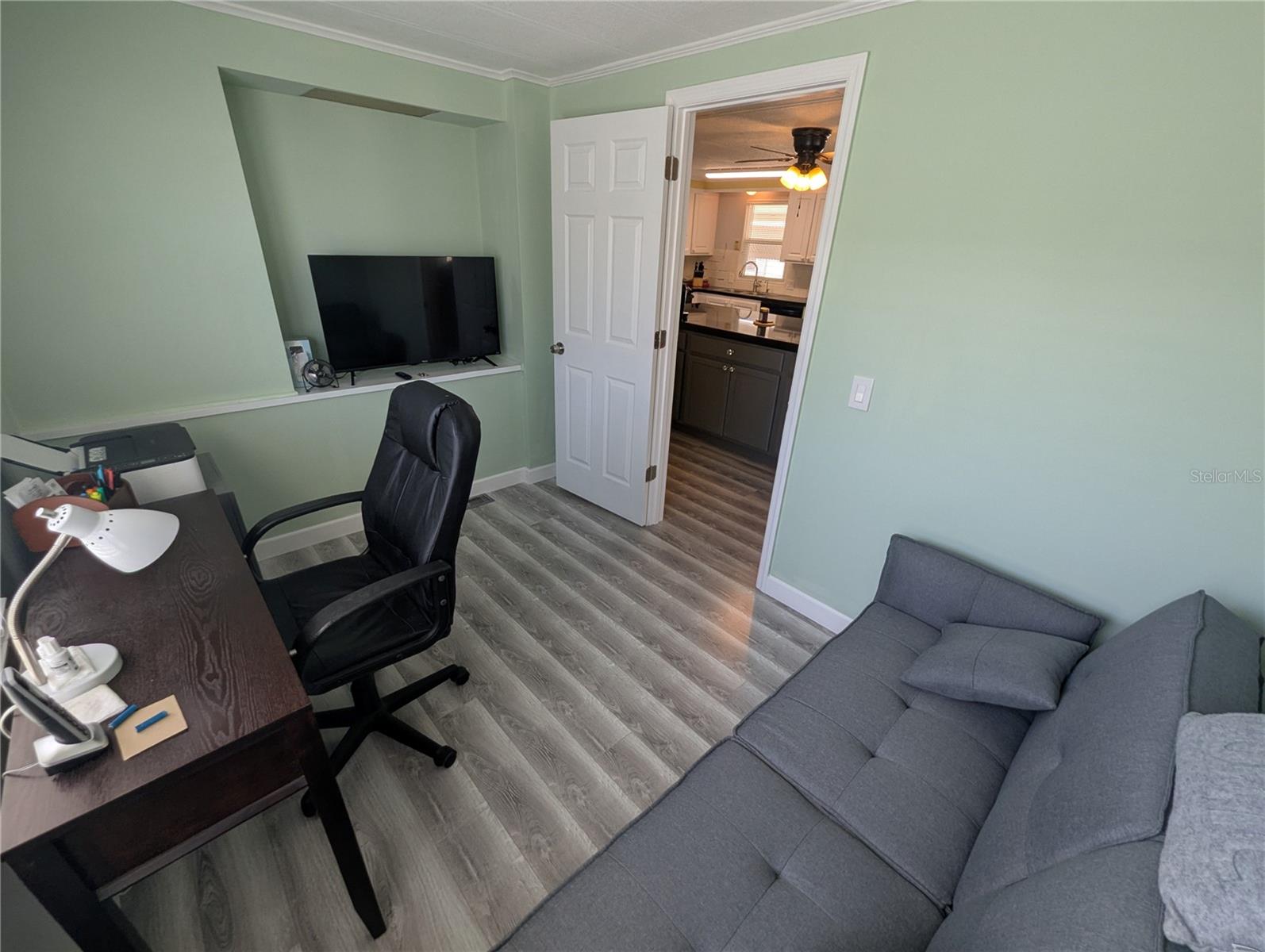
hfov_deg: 106.1
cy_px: 476
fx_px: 476
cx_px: 632
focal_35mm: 13
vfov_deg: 90.1
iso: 56
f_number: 2.2
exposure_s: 1/120
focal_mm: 1.95
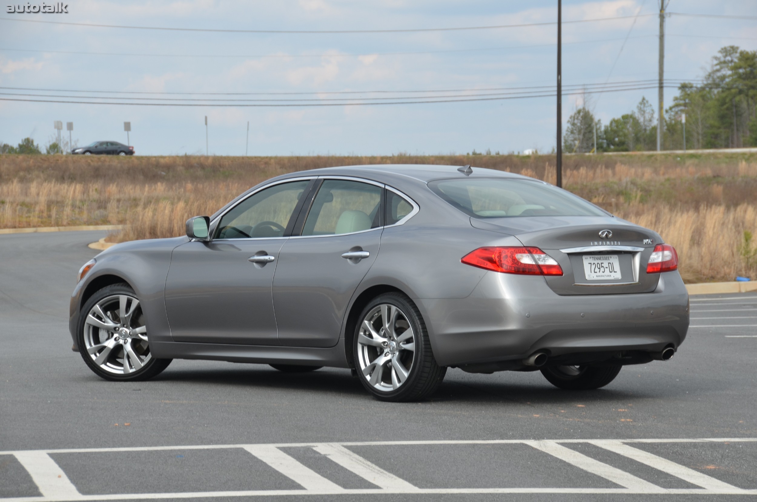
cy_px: 251
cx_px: 378
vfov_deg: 9.6
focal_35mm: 142
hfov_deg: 14.4
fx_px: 2990
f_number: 8
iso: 140
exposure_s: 1/250
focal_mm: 95
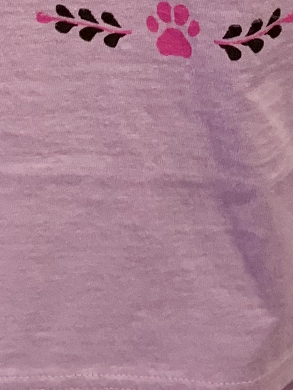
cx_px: 216
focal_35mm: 144
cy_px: -481
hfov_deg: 10.3
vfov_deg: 11.7
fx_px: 1625
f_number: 1.8
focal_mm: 4.25
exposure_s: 1/60
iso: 125
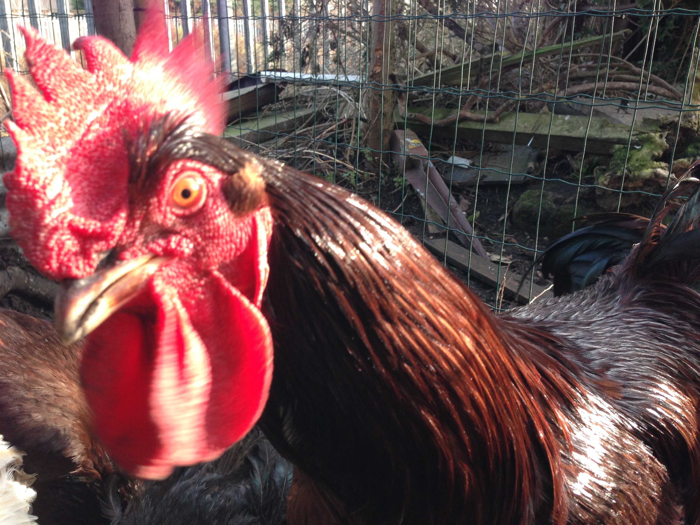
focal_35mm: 33
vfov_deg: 42.9
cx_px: 350
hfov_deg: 55.4
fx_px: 667
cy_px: 262
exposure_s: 1/120
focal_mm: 4.12
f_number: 2.4
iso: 80
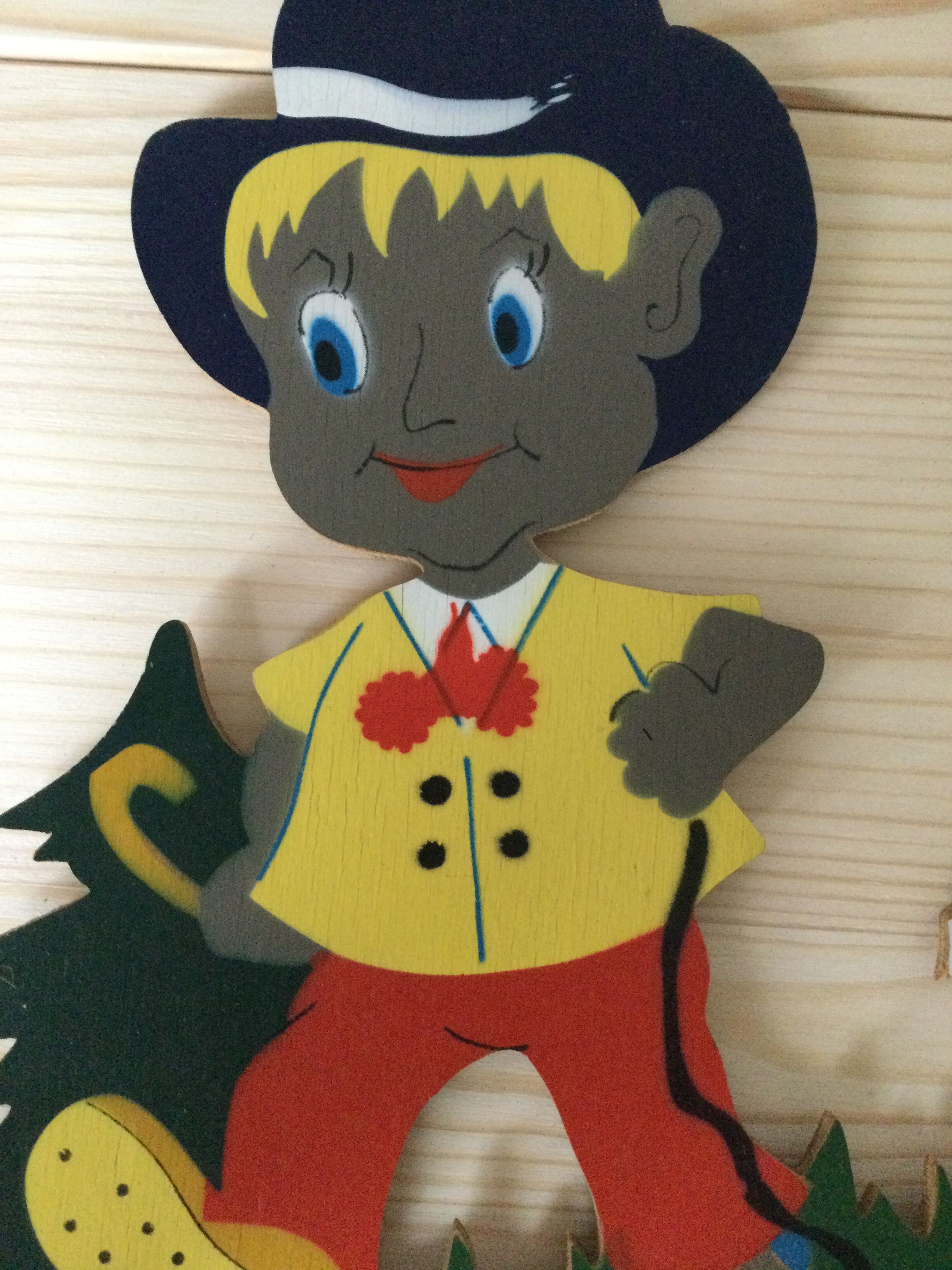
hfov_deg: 45.4
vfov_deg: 58.4
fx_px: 1137
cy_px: 635
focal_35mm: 31
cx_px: 476
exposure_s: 1/17
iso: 320
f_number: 2.4
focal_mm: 3.3
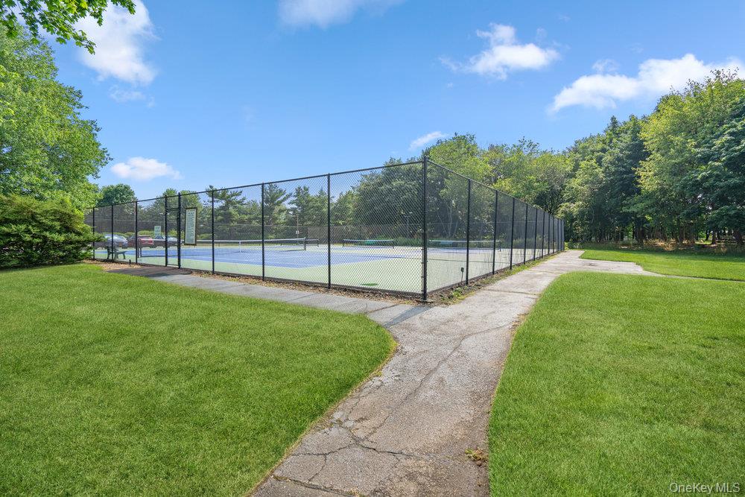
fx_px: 331
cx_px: 372
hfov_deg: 96.7
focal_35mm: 16
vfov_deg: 73.8
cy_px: 248
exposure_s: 1/200
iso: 80
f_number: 5.6
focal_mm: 16
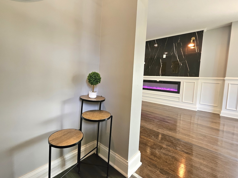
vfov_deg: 81.7
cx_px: 112
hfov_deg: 98.1
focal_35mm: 15
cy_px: 87
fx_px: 103
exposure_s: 1/60.2
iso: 125
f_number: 2.2
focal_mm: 1.74
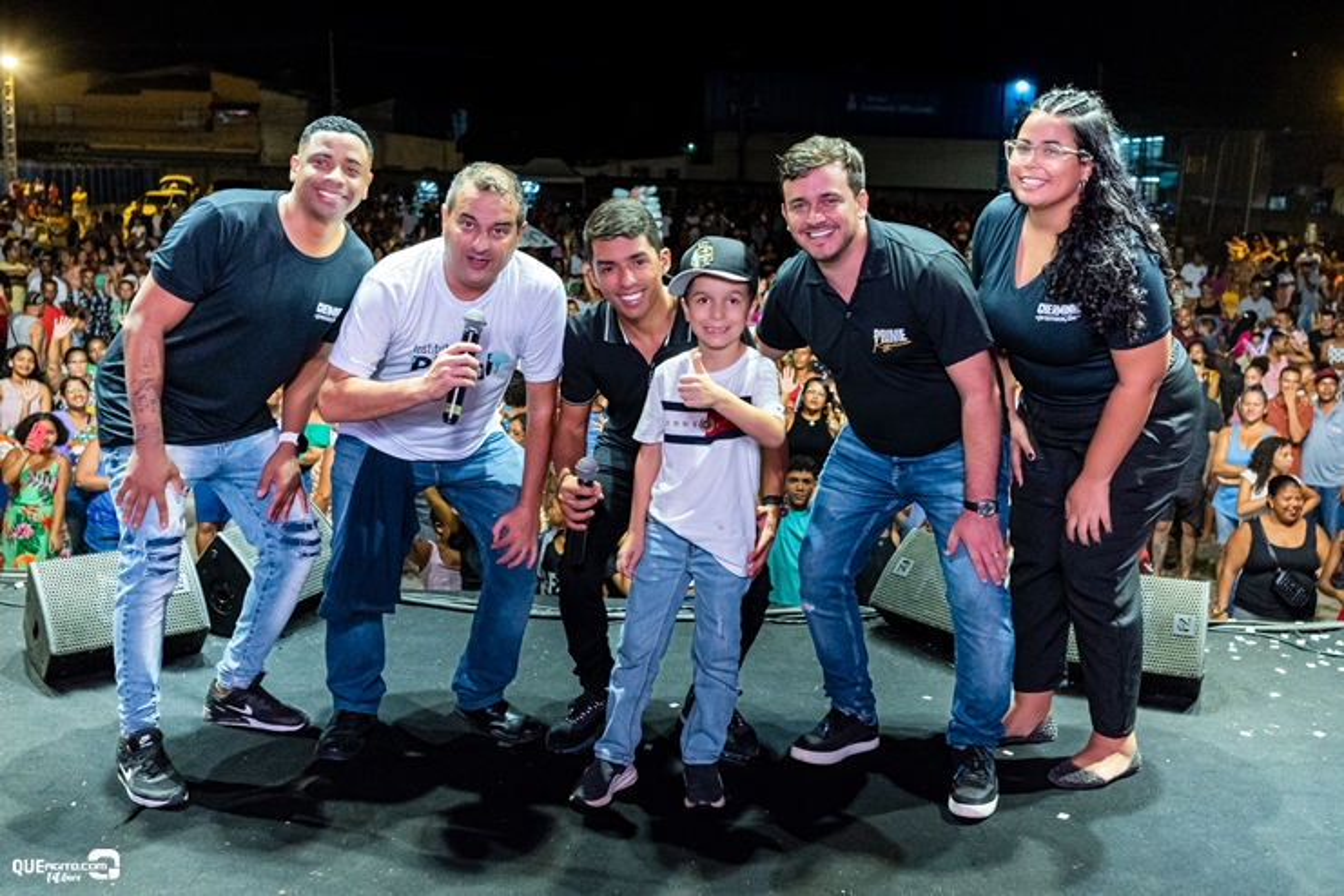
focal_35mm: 36
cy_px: 448
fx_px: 1344
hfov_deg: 53.1
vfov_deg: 36.9
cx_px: 672
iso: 2500
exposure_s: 1/320
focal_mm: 24
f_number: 2.8
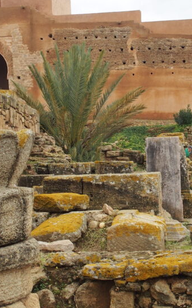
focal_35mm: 92
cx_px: 84
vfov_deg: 22.6
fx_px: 771
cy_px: 164
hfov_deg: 14.2
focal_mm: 9.8
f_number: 2.8
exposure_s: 1/200
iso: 100
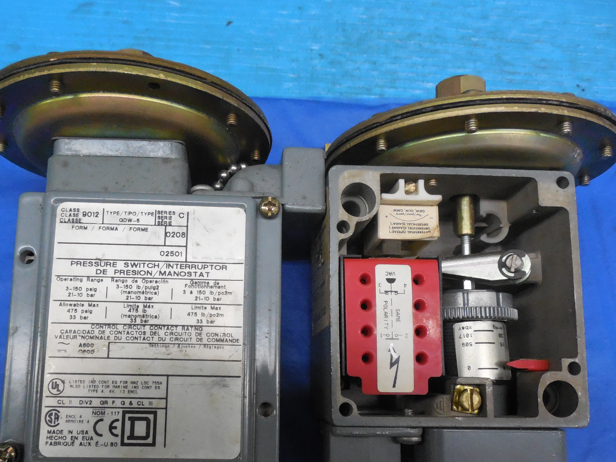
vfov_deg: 42.5
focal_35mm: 33
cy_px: 299
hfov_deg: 55.0
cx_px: 255
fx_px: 587
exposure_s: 1/125
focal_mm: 4.5
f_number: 3.3
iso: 800
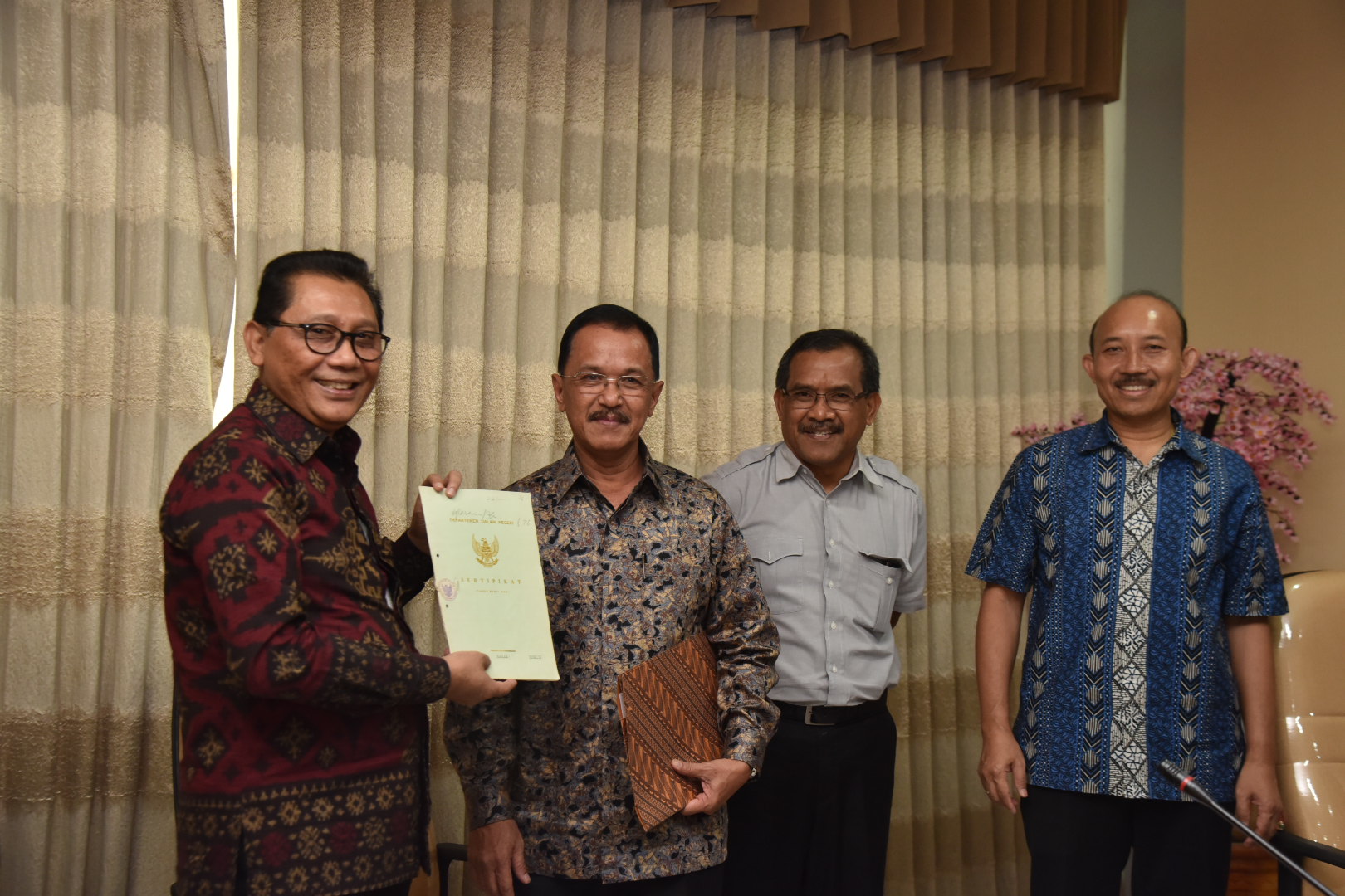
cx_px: 672
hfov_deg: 42.7
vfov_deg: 29.2
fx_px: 1718
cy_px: 448
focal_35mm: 46
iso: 2000
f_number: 5.6
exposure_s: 1/100
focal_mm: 46
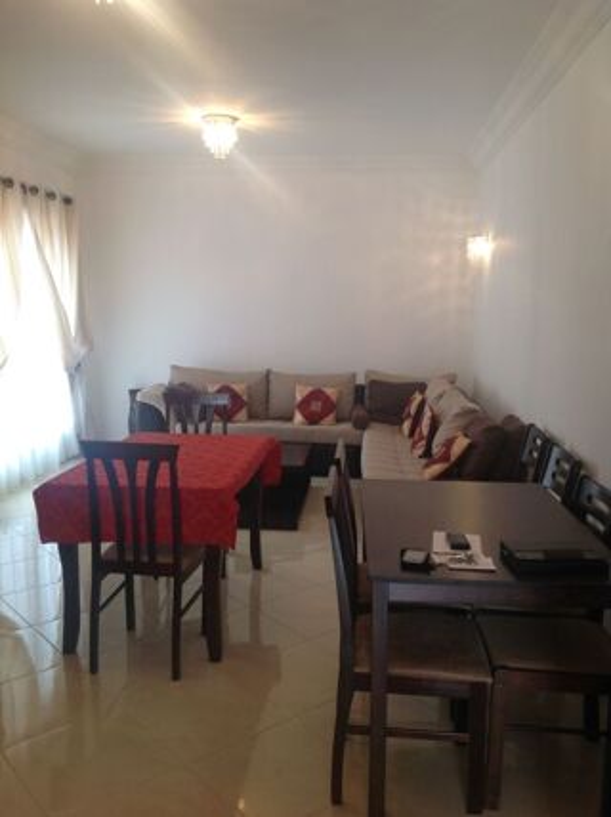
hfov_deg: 40.6
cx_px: 306
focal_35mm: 35
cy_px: 408
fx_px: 825
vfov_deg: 52.7
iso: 64
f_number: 2.4
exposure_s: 1/40
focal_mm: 4.28
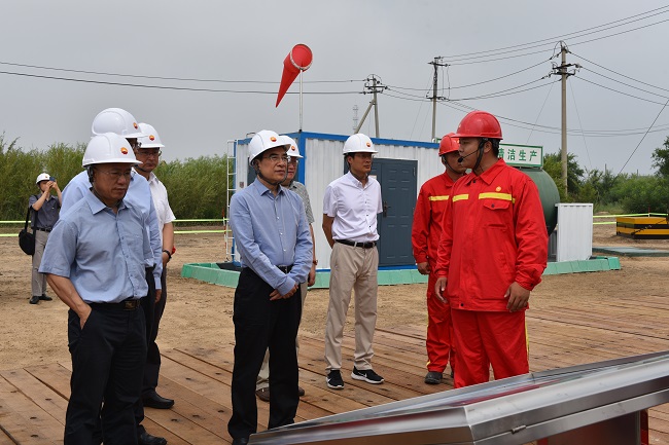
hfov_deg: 48.5
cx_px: 334
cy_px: 222
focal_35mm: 40
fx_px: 743
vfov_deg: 33.4
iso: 200
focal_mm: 40
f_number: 10
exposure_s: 1/400
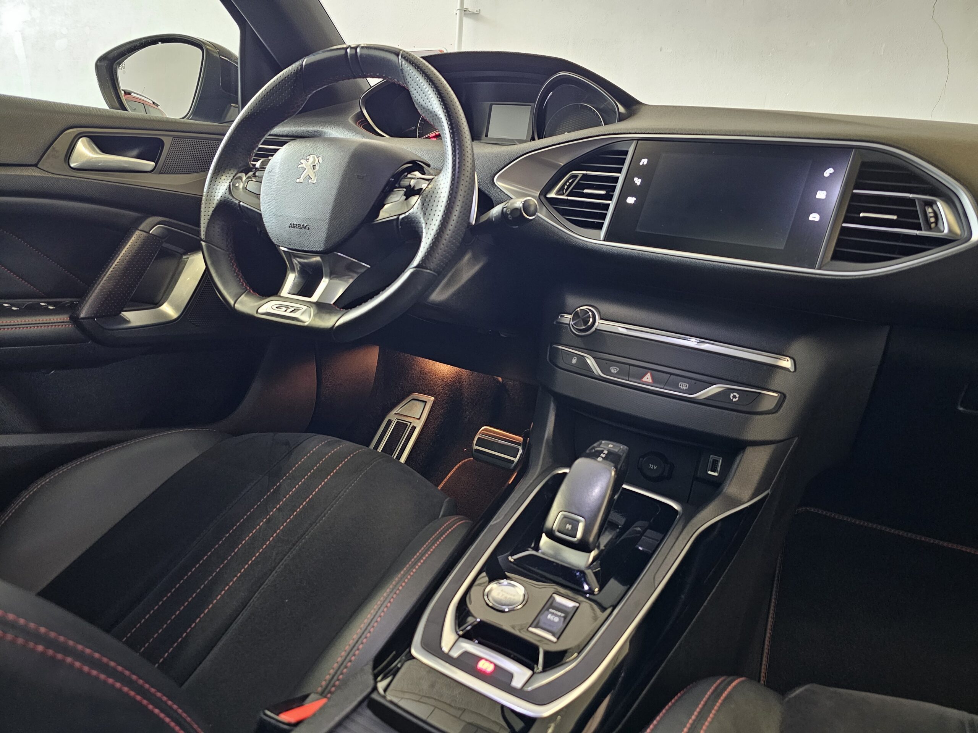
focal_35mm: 23
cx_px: 489
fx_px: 650
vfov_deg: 58.9
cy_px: 366
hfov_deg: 73.9
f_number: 1.7
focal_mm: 6.3
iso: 800
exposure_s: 1/24
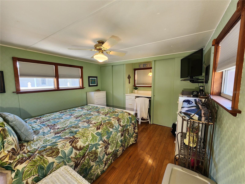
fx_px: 92
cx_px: 122
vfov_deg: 89.9
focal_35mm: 13
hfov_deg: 106.2
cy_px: 92
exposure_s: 1/60
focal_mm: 2.2
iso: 80
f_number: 2.2
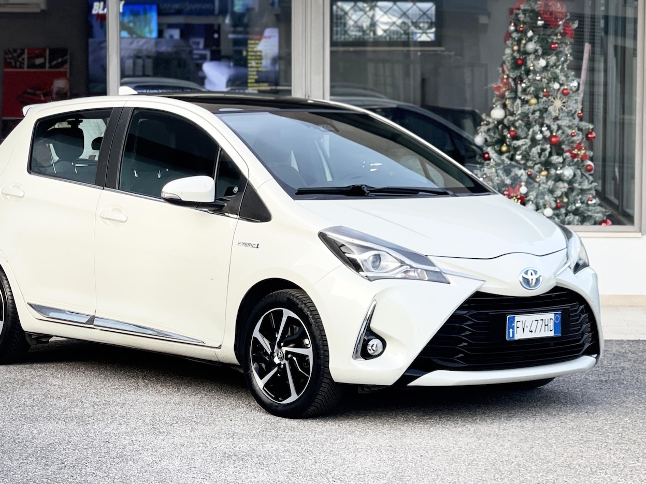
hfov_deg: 24.4
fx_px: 1493
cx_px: 279
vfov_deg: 18.4
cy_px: 236
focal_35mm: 80
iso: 32
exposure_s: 1/121
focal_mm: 7.5
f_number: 2.2
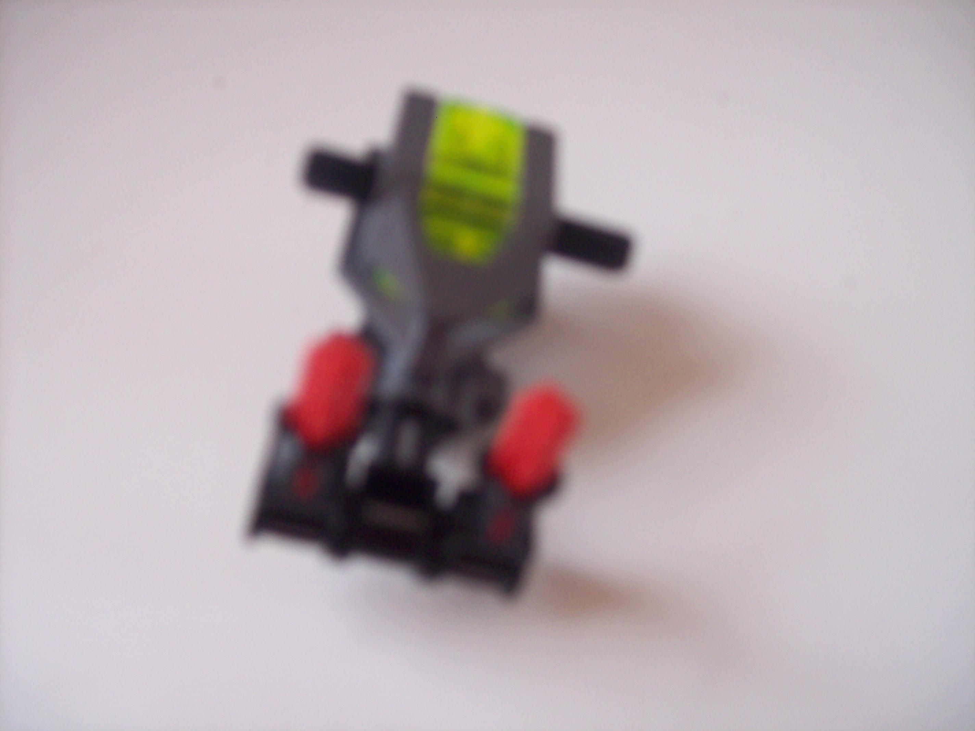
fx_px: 1014
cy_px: 366
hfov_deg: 51.4
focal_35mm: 36
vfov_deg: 39.6
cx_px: 488
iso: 80
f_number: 2.7
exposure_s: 1/67.9
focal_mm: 6
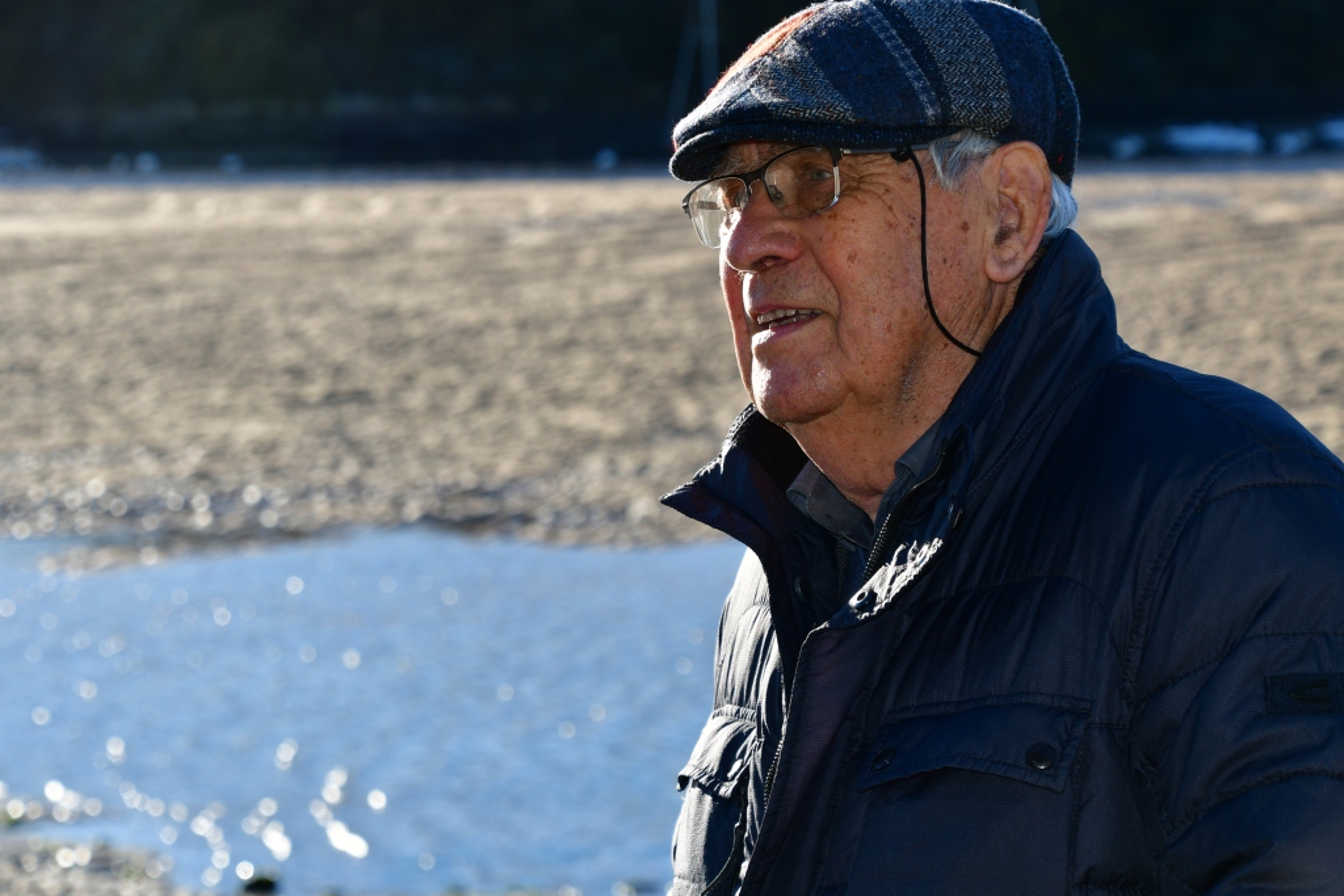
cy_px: 448
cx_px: 672
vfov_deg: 11.4
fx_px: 4480
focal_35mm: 120
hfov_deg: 17.1
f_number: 9
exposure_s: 1/250
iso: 100
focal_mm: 80
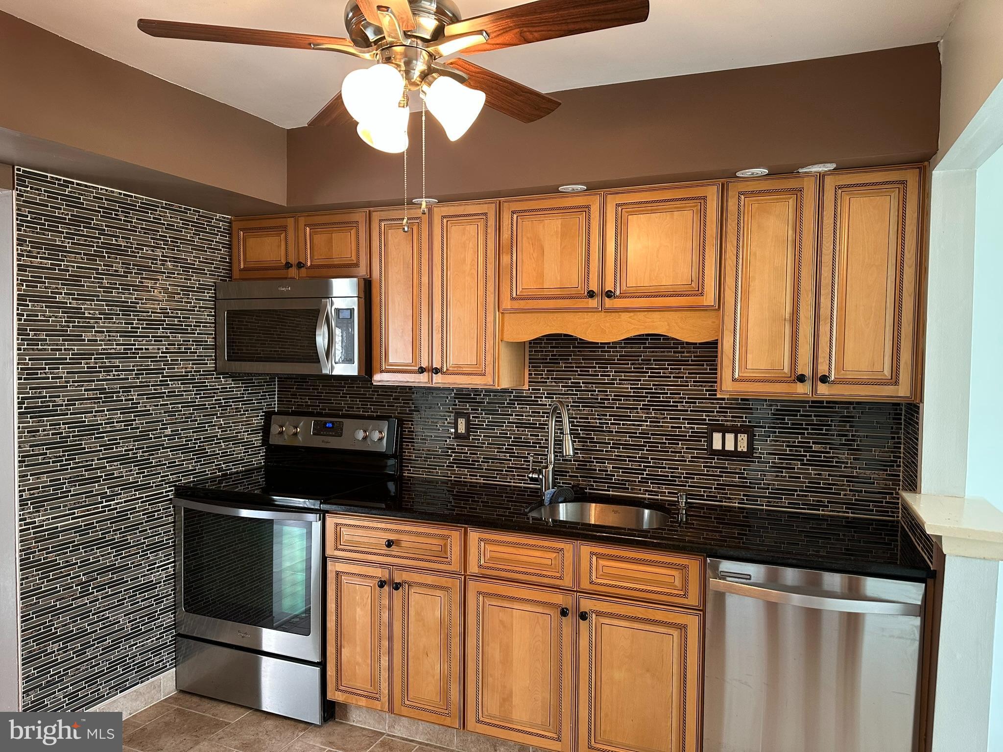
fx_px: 695
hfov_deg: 71.6
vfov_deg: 56.8
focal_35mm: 24
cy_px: 376
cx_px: 502
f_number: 1.78
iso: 160
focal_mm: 6.86
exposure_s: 1/60
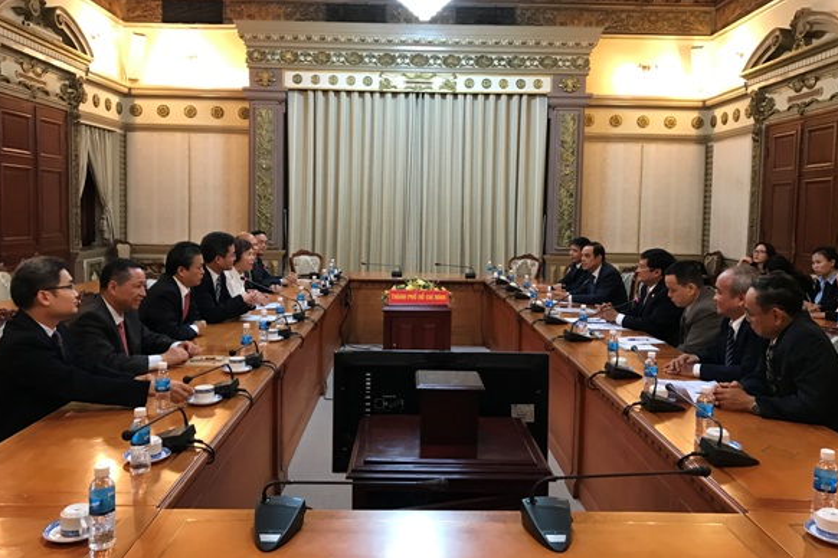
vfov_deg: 43.6
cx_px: 422
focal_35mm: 30
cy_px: 253
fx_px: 698
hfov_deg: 61.9
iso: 64
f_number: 1.8
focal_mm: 3.99
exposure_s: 1/17
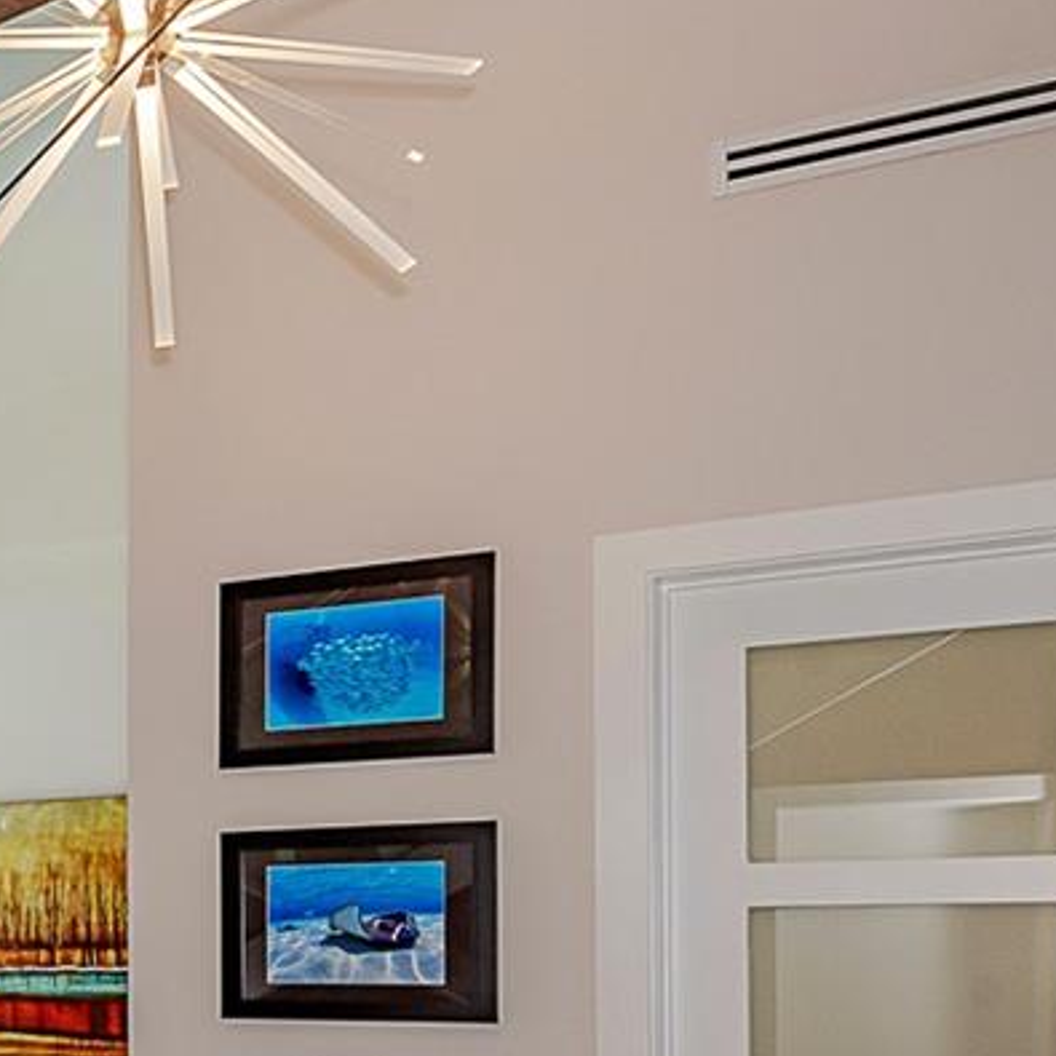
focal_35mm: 55
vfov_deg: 29.8
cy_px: 941
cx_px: -722
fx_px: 1898
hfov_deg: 22.3
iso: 400
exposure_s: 1/80
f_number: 8
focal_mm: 16
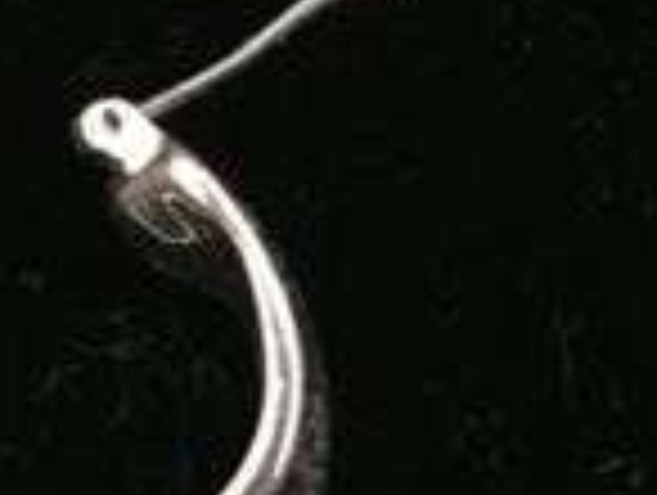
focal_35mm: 127
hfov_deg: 13.5
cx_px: -621
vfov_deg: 11.4
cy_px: -140
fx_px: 2414
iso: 250
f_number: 2.2
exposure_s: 1/17
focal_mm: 4.15
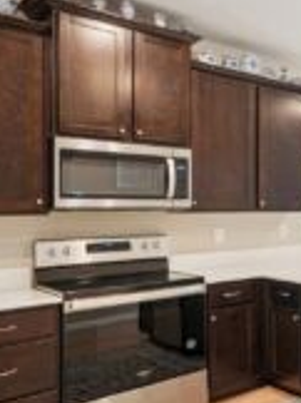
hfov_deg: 25.6
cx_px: 475
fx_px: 442
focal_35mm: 38
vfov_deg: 49.0
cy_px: 203
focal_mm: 16
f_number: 8
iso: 400
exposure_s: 1/20
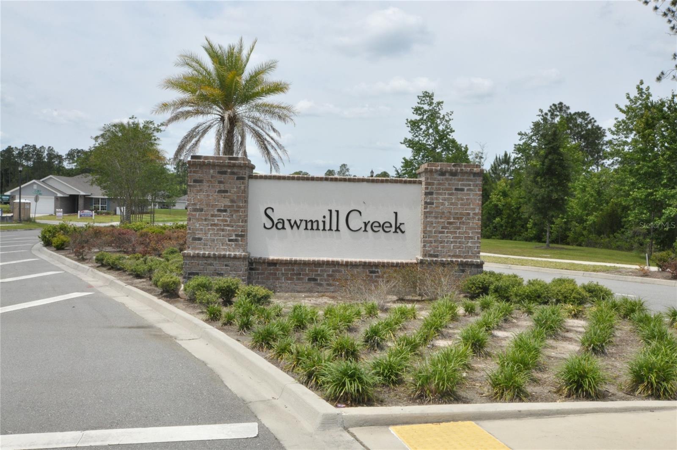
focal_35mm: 36
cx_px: 338
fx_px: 676
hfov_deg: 53.2
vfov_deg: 36.8
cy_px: 225
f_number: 29
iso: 800
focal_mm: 24
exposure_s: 1/200
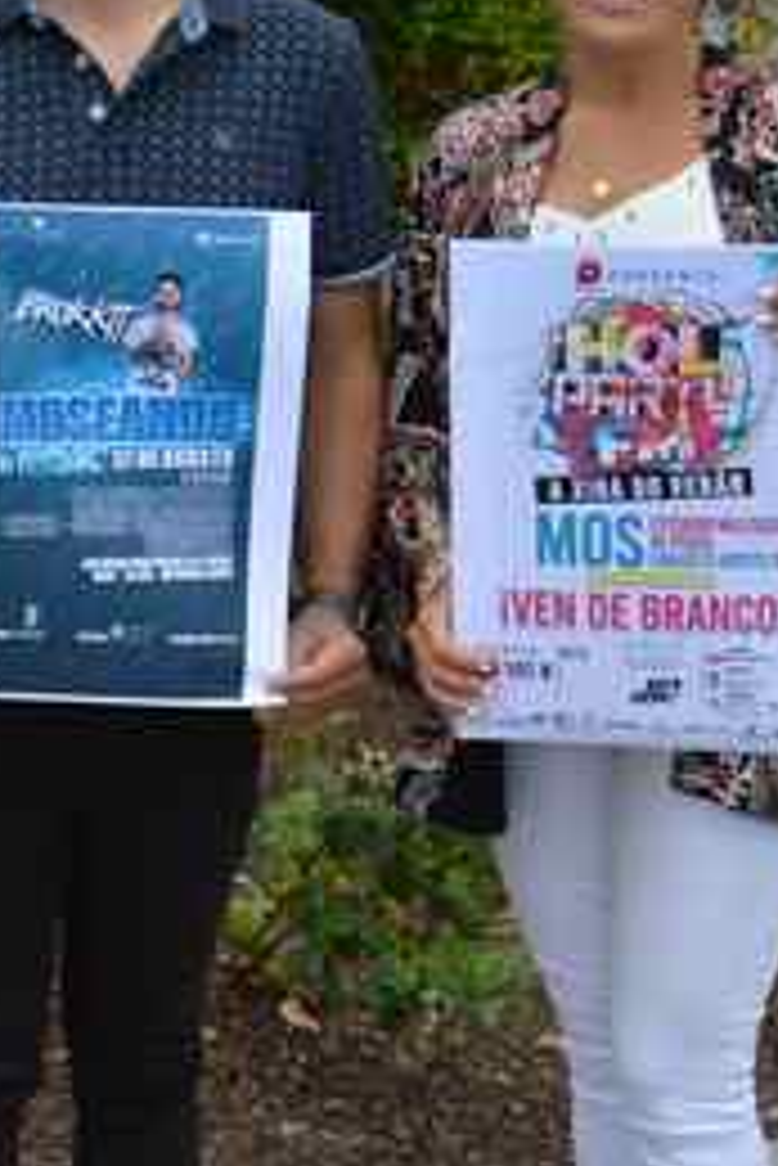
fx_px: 3449
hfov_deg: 12.0
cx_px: -540
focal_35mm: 107
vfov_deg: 19.1
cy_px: 423
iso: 100
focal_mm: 23
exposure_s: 1/160
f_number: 6.3
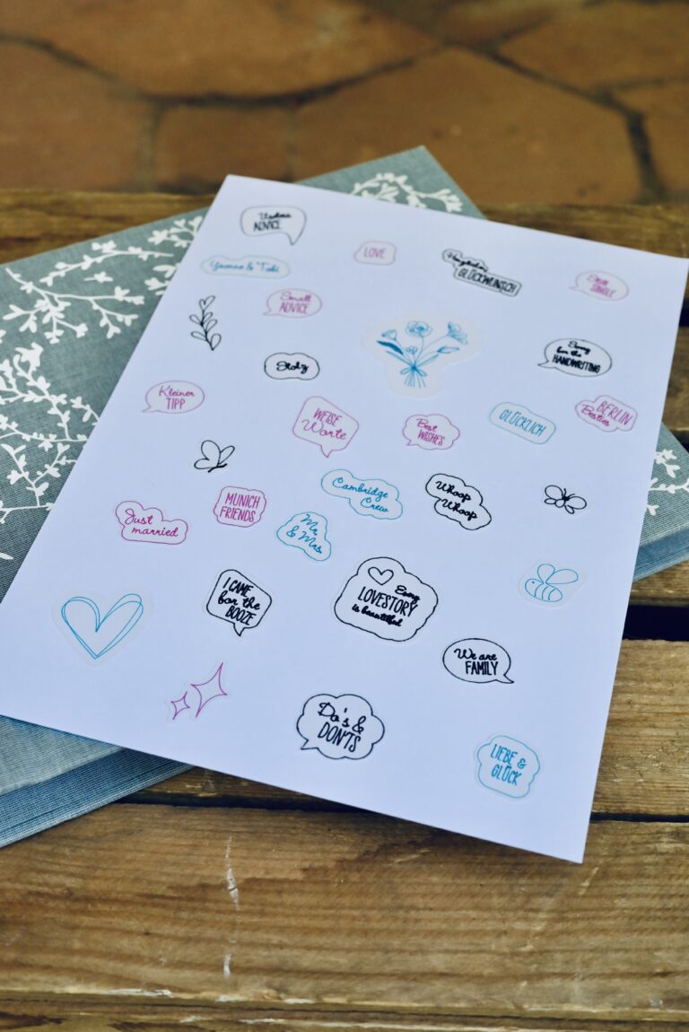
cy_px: 516
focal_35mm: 50
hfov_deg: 27.0
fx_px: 1434
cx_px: 344
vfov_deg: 39.6
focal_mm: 50
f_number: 8
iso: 800
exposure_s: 1/400
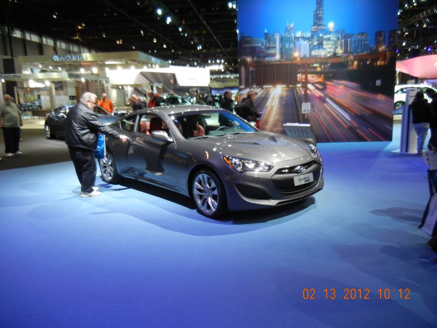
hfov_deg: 60.0
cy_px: 164
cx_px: 218
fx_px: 379
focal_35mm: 30
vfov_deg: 46.8
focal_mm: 5.4
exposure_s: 1/54.1
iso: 400
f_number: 3.5
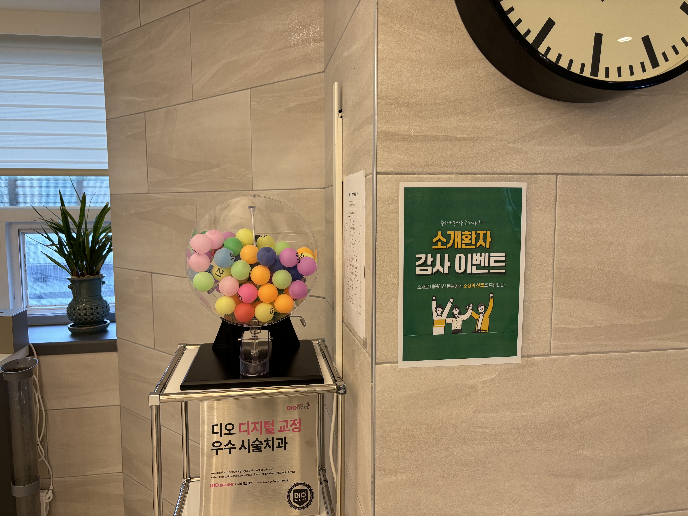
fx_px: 517
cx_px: 344
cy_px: 258
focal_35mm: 26
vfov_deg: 53.1
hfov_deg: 67.3
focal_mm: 5.96
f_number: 1.6
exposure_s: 1/60
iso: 80
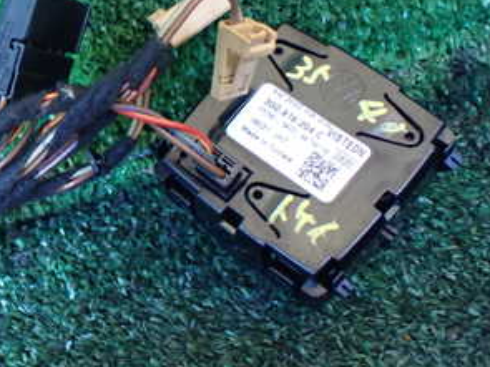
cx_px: 5
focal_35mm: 61
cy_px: 156
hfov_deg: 29.7
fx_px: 863
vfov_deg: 24.0
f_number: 2.3
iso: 1250
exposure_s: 1/30
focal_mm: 5.4
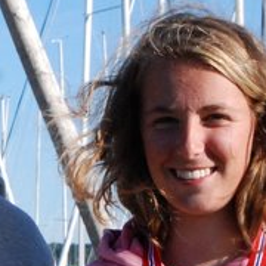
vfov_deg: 7.0
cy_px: 294
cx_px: -25
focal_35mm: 247
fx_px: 2147
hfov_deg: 7.1
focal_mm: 34
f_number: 13
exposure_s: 1/640
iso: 800
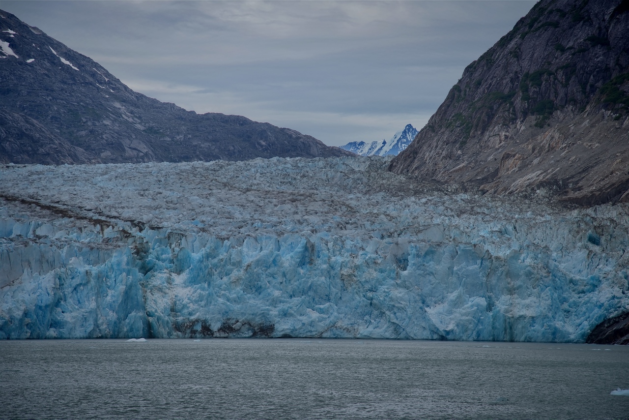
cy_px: 210
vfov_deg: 11.4
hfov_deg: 17.1
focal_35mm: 120
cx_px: 314
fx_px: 2097
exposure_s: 1/250
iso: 100
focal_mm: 120
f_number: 7.1
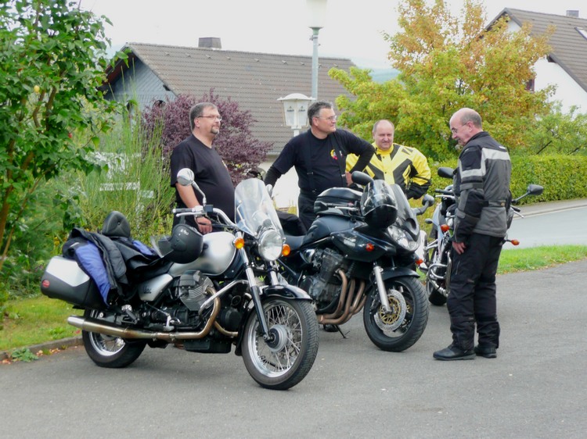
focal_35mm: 89
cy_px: 220
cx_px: 294
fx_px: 1509
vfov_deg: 16.6
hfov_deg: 22.0
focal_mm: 14.7
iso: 100
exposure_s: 1/40
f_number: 4.7
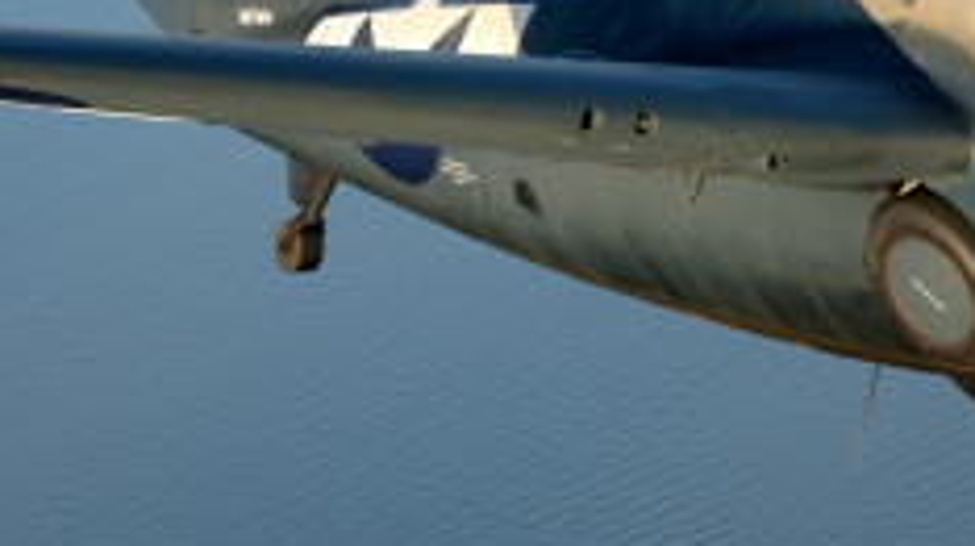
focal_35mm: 226
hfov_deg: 9.5
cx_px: 929
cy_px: 29
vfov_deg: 5.3
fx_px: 5836
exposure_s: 1/100
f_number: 10
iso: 200
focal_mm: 105
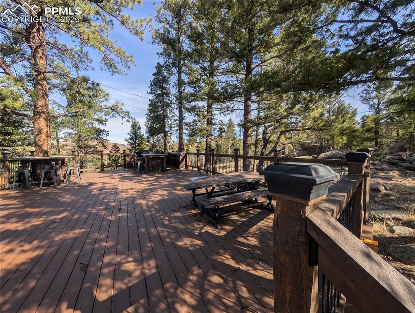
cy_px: 156
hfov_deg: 110.5
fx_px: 144
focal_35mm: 12
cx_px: 208
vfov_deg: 94.6
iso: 52
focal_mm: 2.02
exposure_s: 1/2342
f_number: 1.7
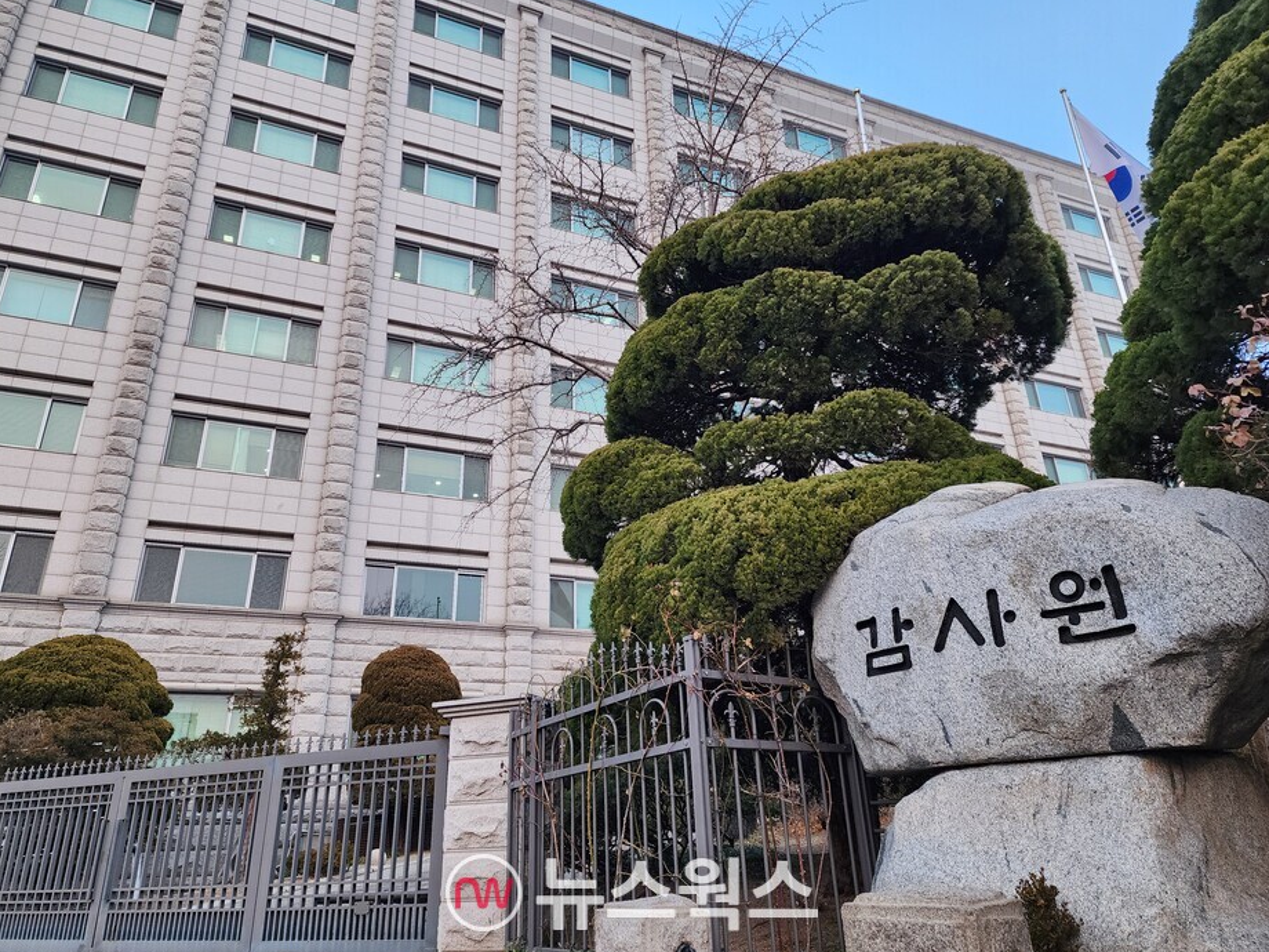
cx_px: 610
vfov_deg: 56.8
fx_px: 880
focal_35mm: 24
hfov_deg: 71.6
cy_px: 475
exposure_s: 1/180
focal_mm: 6.4
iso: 100
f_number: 1.8
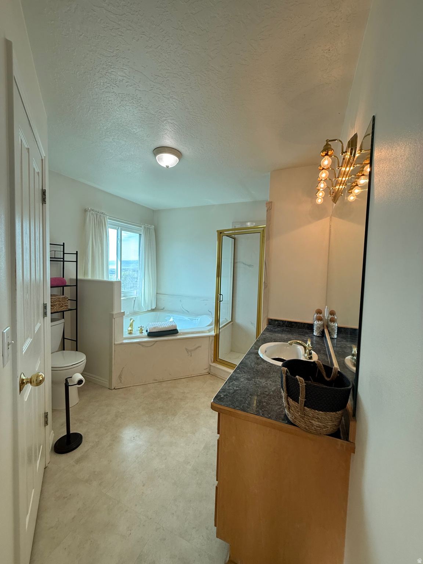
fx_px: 228
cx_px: 212
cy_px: 282
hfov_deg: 85.7
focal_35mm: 14
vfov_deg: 102.1
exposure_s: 1/99
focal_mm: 2.22
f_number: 2.2
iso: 200
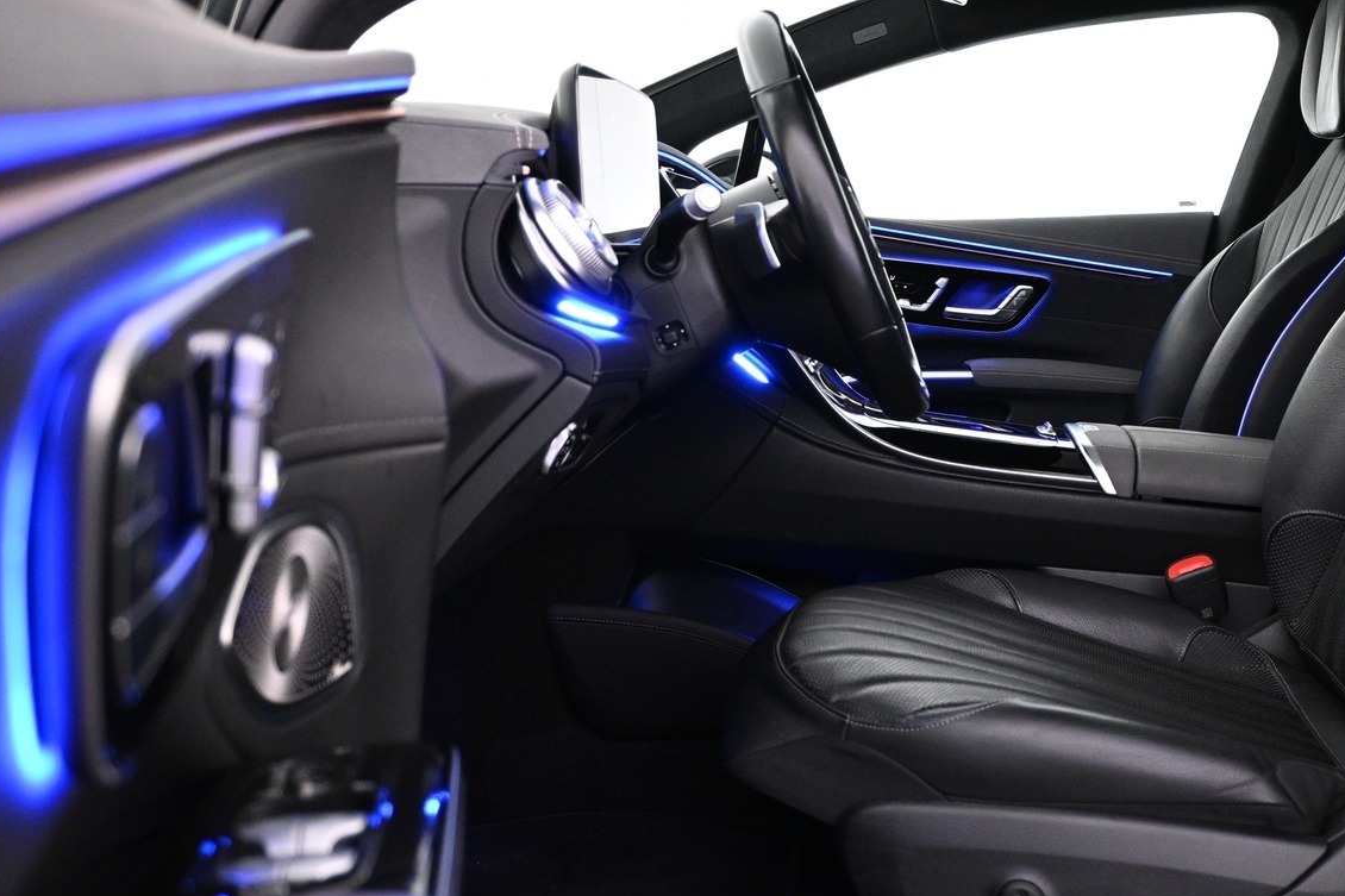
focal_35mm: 43
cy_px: 355
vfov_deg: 31.1
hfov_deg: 44.8
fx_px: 1606
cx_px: 893
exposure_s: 1/25
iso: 1600
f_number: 3.8
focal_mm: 20
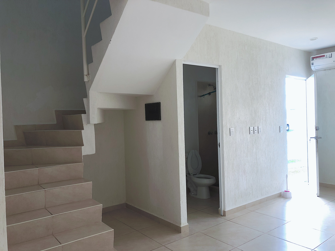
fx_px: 271
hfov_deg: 63.4
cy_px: 126
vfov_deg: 49.7
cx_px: 168
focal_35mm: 28
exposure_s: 1/30
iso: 25
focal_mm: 3.99
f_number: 1.8
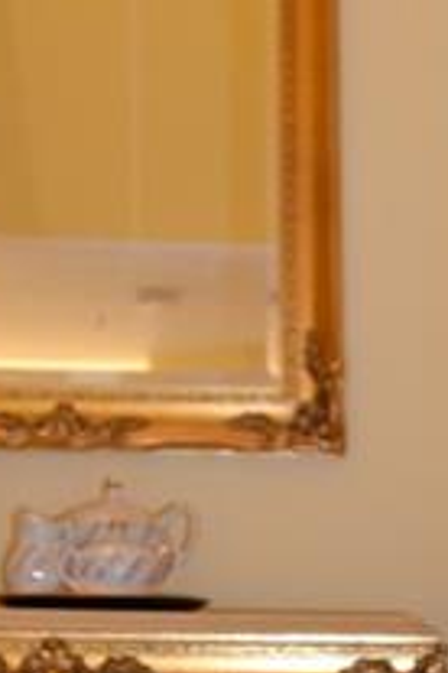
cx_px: 109
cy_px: -163
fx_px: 1867
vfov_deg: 19.1
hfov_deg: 13.6
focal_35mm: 100
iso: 1600
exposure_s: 1/60
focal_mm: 18
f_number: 3.5
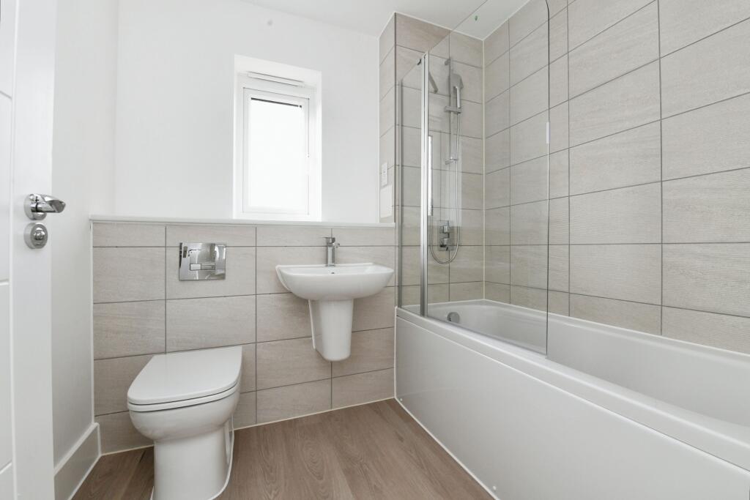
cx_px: 375
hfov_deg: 100.4
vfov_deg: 77.3
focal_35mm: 15
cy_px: 250
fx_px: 313
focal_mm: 15
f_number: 11
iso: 800
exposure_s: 1/60
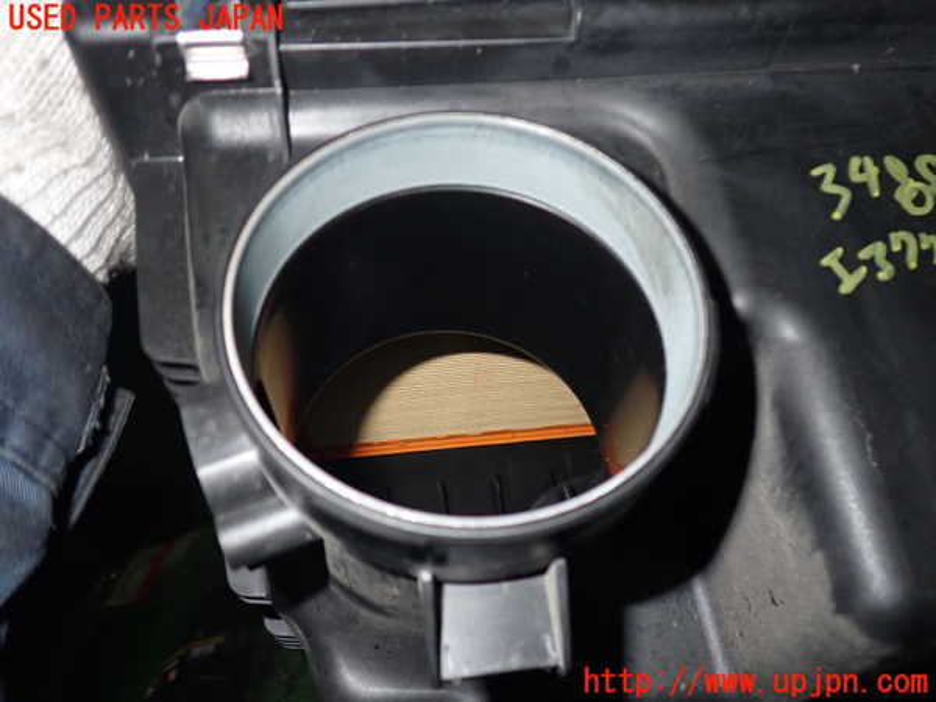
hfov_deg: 60.0
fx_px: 811
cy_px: 351
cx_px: 468
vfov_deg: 46.8
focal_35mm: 30
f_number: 6.3
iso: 200
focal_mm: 5.4
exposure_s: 1/30
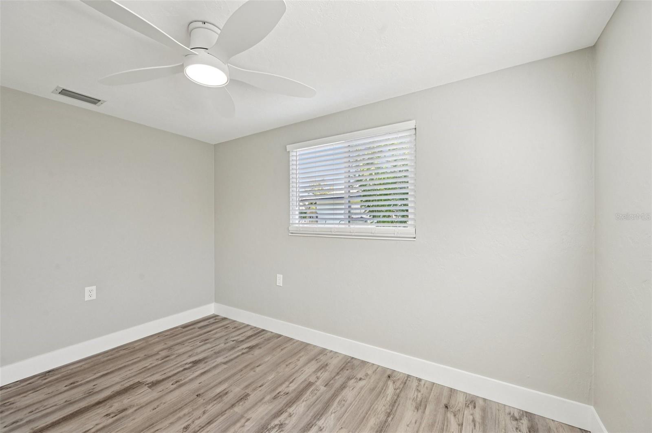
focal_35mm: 14
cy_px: 216
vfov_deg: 81.1
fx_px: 253
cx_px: 326
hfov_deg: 104.3
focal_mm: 14
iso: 400
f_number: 8
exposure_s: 1/100
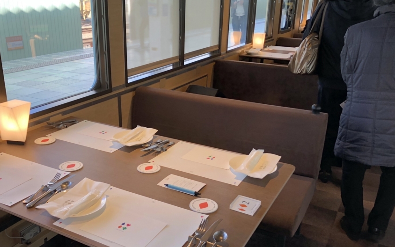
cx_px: 181
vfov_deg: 35.3
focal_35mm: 36
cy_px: 139
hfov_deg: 53.9
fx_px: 388
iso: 40
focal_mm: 4
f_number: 1.8
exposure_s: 1/120
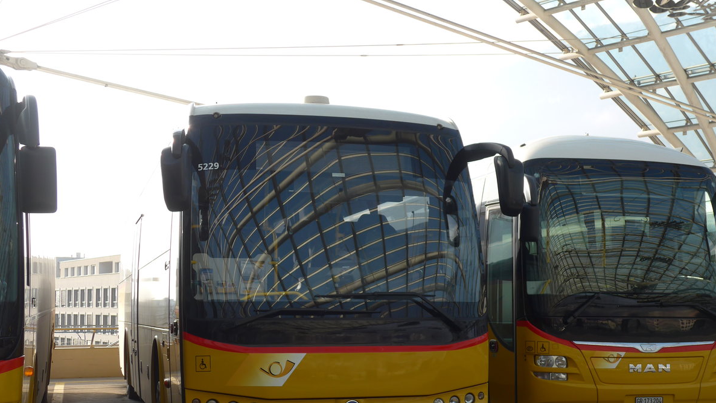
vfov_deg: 22.2
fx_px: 1025
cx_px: 359
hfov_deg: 38.5
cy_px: 261
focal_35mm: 54
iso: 80
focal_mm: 10.1
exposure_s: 1/400
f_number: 3.2
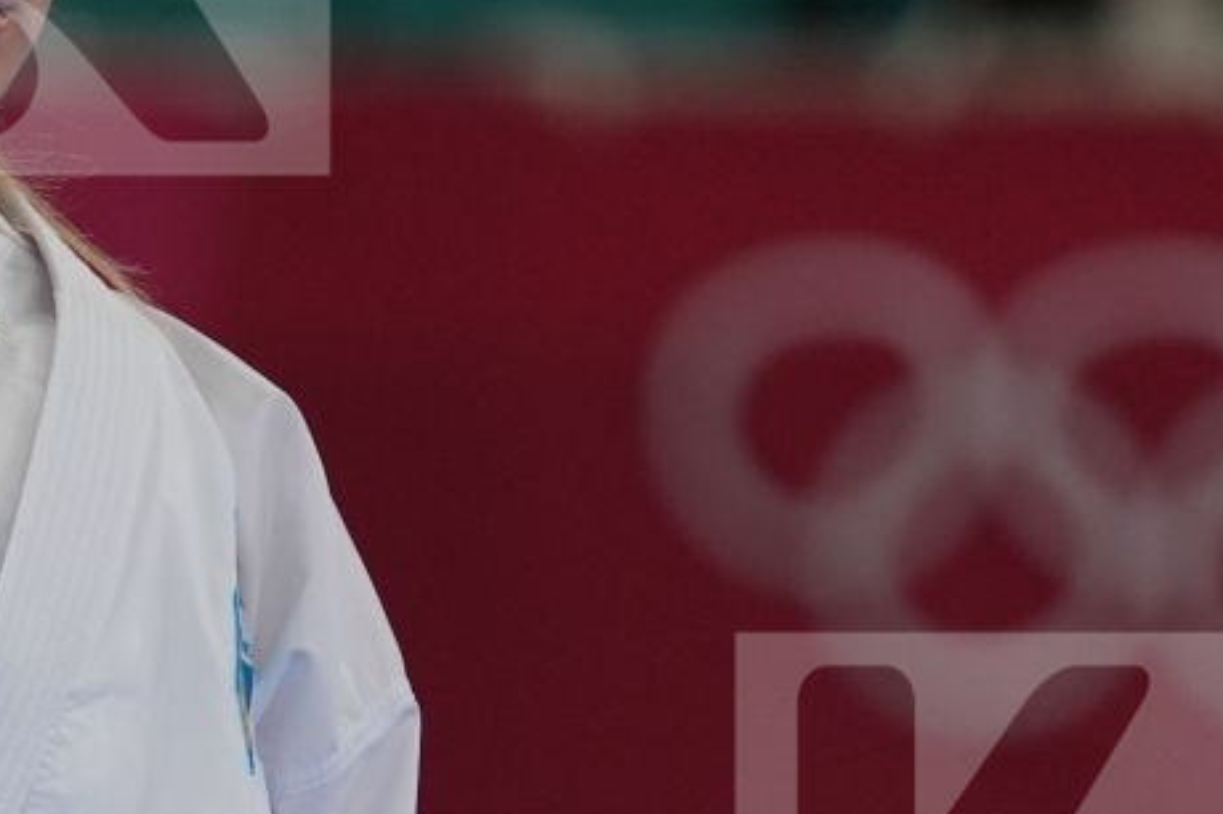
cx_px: 82
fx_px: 39209
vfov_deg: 1.2
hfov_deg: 1.8
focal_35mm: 1155
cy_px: 875
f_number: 2.8
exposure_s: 1/1000
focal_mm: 197
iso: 400
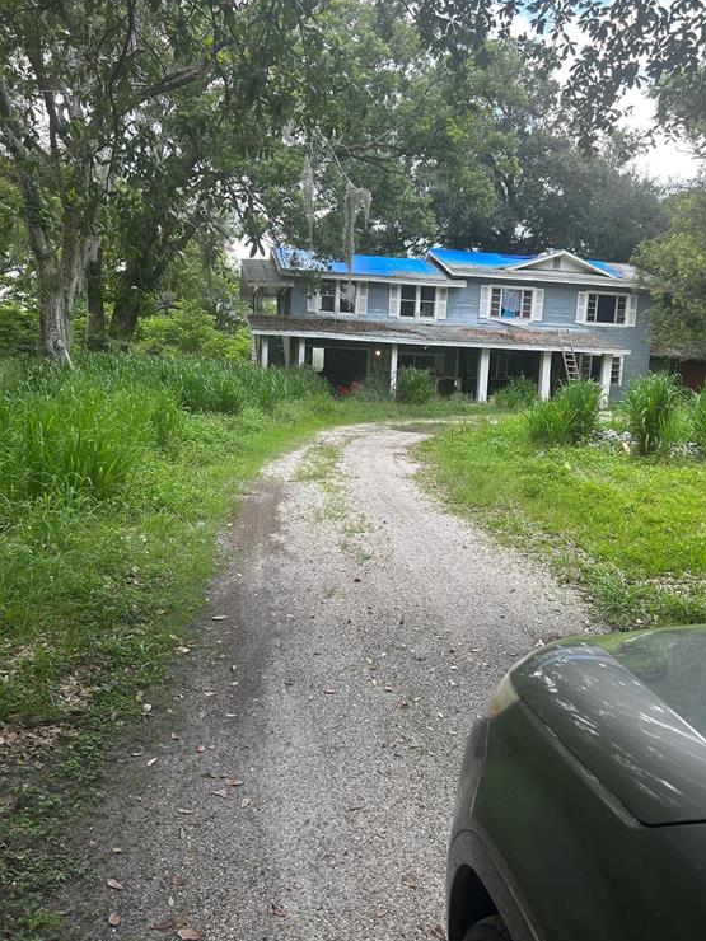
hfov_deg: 51.3
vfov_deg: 65.3
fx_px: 734
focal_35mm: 27
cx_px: 365
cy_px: 462
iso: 50
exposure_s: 1/402
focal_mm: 5.7
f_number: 1.5
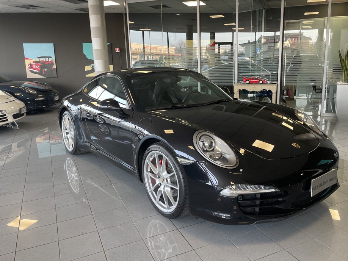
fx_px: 292
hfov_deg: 61.6
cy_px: 125
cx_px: 186
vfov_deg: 48.2
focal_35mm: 29
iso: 100
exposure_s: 1/100
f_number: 1.6
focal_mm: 4.2
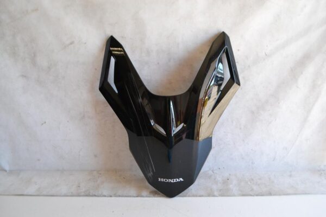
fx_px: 272
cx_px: 163
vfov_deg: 43.6
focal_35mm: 30
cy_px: 108
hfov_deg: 61.9
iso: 1600
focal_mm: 20
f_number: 5.6
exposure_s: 1/250
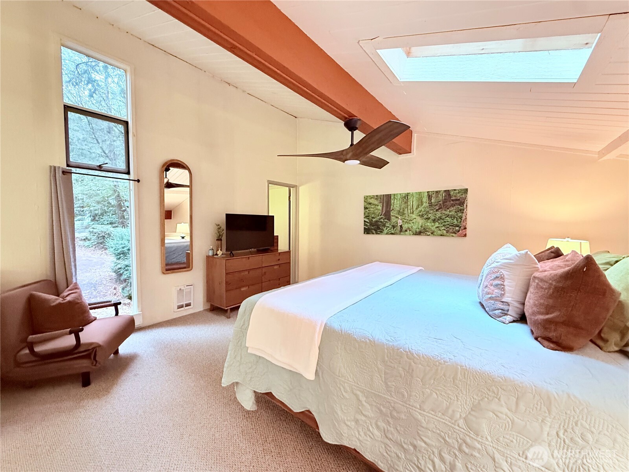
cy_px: 236
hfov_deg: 102.1
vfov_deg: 85.7
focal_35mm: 14
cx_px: 314
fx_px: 254
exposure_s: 1/60
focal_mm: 2.22
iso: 640
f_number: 2.2
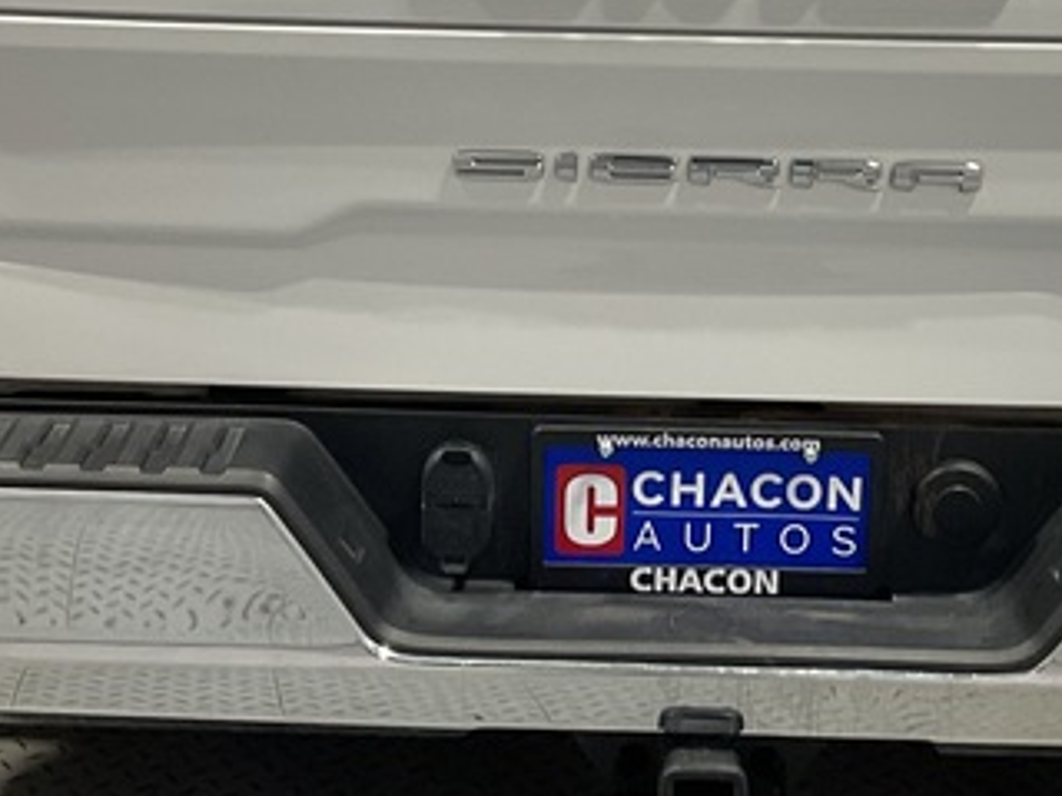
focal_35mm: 87
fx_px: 2669
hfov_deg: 22.5
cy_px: 166
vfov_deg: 16.8
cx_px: 604
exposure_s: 1/60
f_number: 1.8
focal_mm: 3
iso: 64
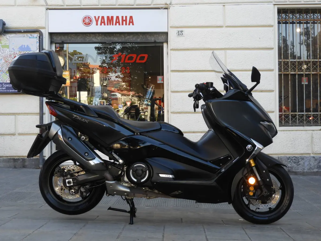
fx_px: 510
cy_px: 120
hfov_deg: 34.9
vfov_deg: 26.6
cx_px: 160
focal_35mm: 55
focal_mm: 9.9
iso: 100
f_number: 4
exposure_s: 1/80
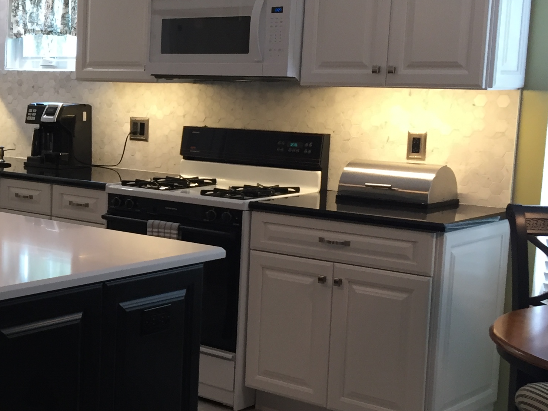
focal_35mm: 64
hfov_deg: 28.2
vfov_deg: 22.9
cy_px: 213
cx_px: -18
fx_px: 1013
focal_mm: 4.15
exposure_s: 1/30
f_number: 2.2
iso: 64
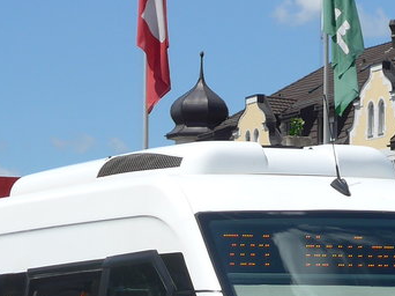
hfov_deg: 7.6
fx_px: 2965
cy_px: 390
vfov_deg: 5.7
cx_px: 225
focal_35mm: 260
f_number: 4.2
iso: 80
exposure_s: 1/1000
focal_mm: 15
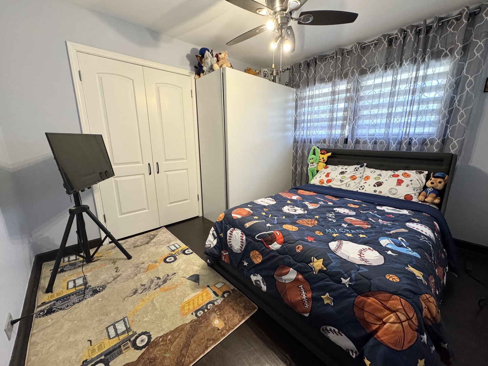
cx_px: 244
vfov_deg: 85.7
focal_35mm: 14
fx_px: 197
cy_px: 183
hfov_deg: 102.1
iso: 320
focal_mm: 2.22
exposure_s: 1/60
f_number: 2.2
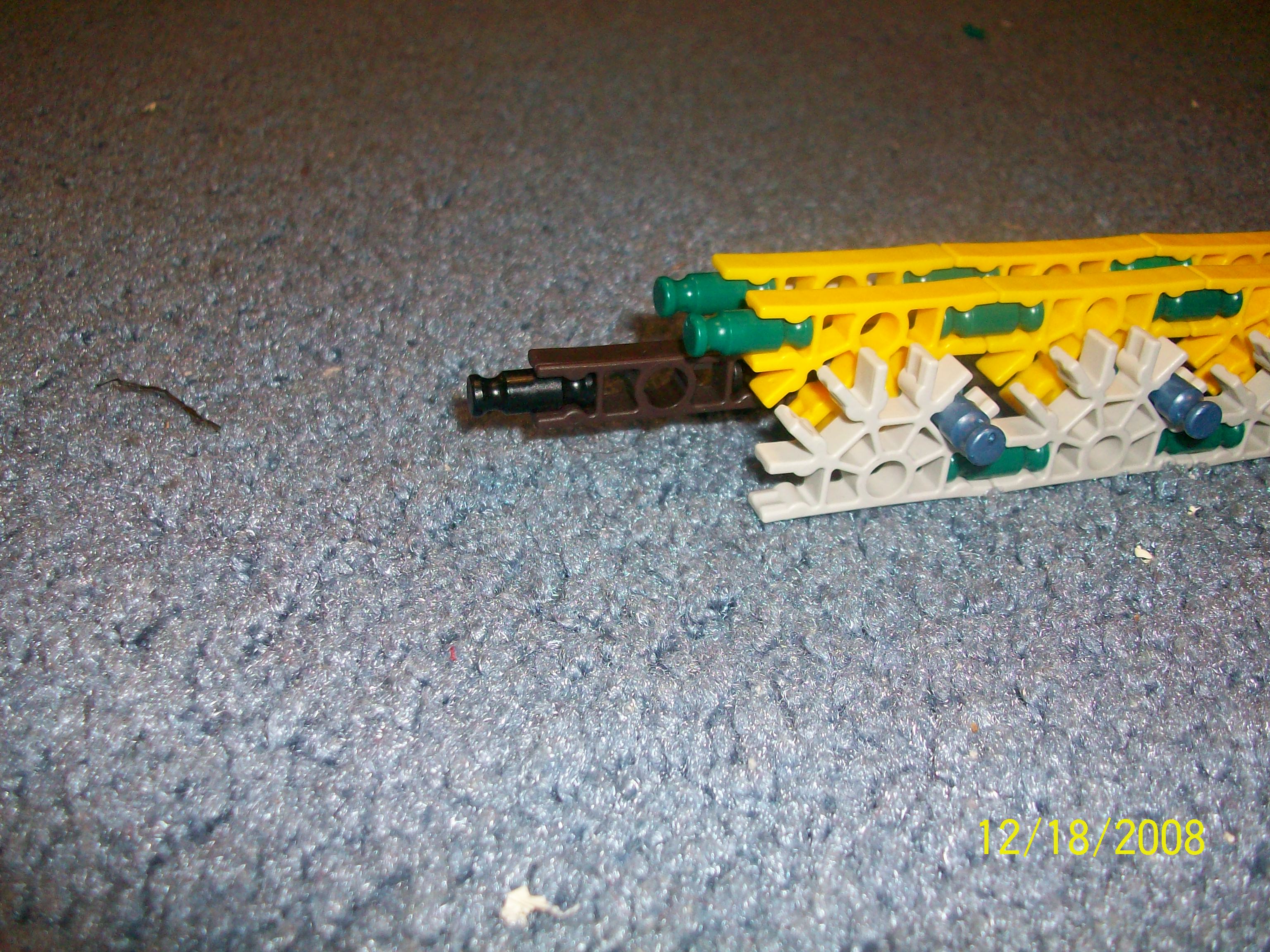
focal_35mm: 34
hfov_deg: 54.0
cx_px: 635
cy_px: 476
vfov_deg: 41.8
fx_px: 1247
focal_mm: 5.7
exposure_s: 1/60
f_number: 2.8
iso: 160
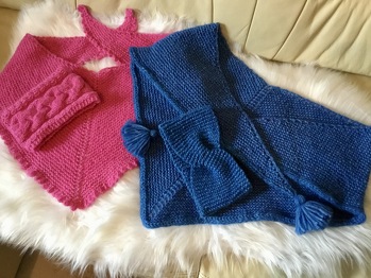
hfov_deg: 58.3
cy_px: 139
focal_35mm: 31
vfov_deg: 45.5
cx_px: 186
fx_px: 332
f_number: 2.4
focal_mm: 3.3
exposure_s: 1/17
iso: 250
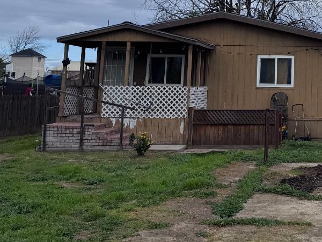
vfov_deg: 23.6
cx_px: 313
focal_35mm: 60
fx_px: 558
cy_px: 14
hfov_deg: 30.2
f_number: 1.78
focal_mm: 6.76
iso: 80
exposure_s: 1/7092
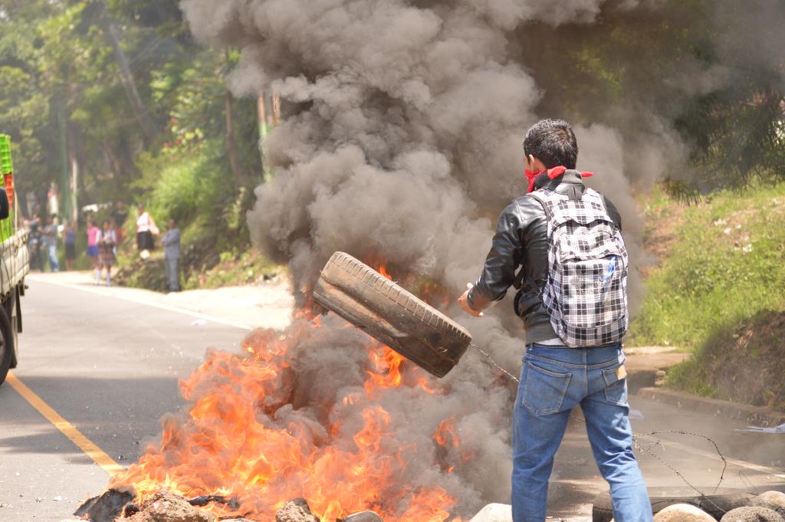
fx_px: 2778
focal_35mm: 128
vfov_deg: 10.7
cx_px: 392
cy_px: 261
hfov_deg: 16.1
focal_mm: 85
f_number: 5.6
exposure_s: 1/500
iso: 400
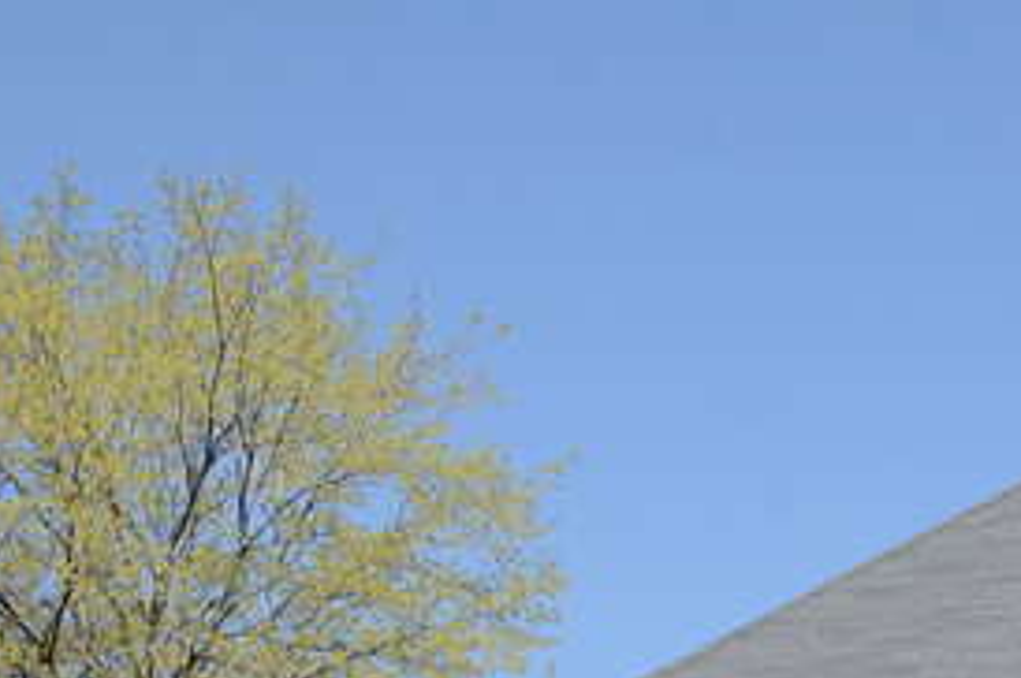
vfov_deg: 12.5
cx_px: 1092
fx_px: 2974
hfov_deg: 18.8
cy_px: 954
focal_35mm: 105
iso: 200
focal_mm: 24
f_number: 9
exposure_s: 1/400
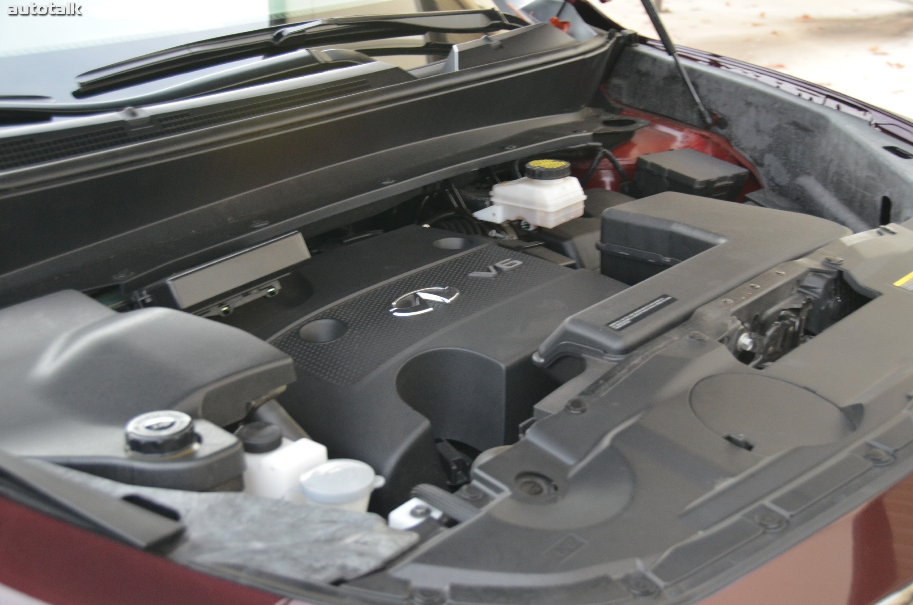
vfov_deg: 26.4
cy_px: 302
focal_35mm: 51
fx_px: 1291
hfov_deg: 39.0
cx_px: 456
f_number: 4.2
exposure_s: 1/10
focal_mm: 34
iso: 1600
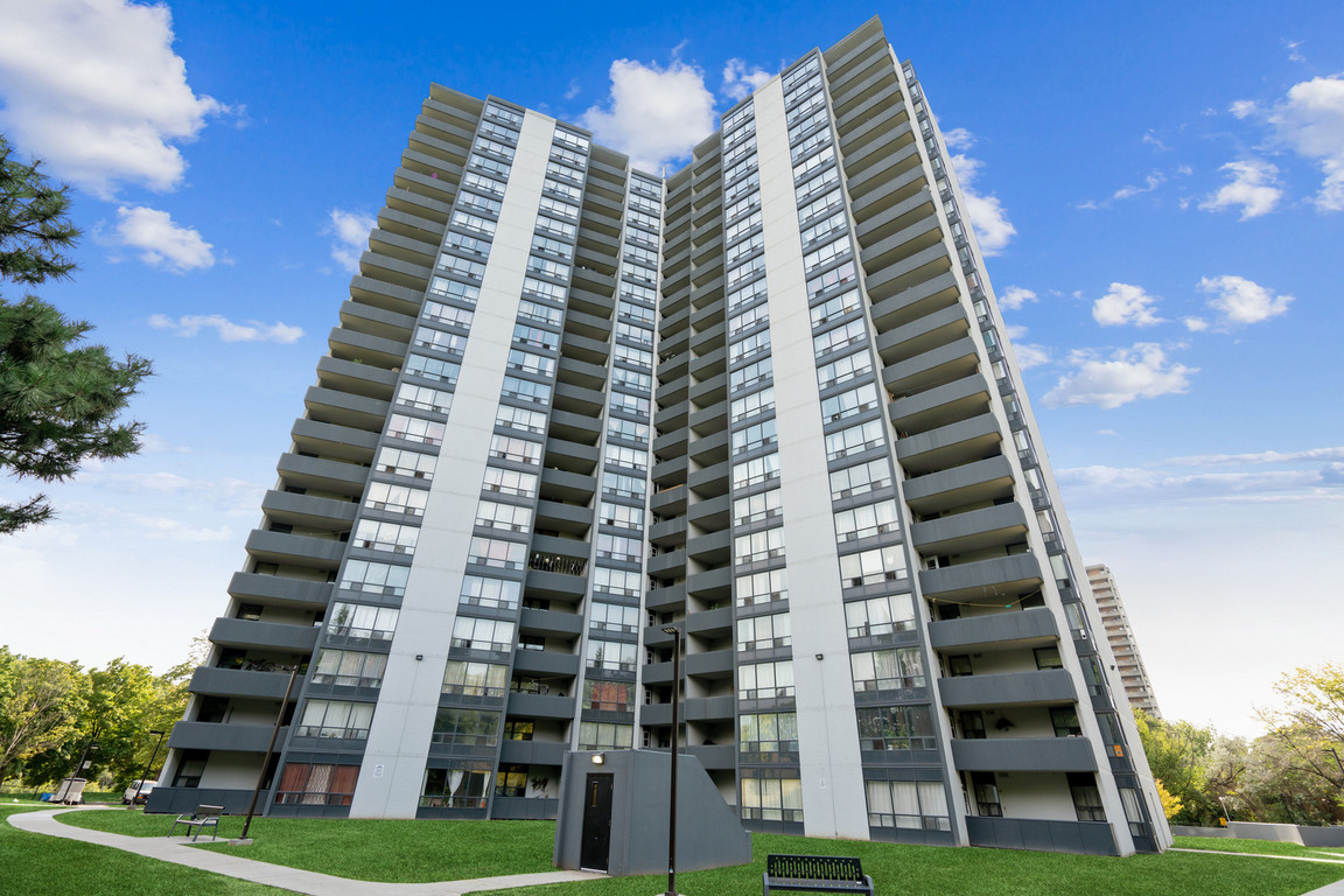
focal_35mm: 16
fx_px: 597
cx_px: 672
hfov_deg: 96.7
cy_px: 448
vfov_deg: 73.7
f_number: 7.1
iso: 100
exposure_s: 1/100
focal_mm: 16
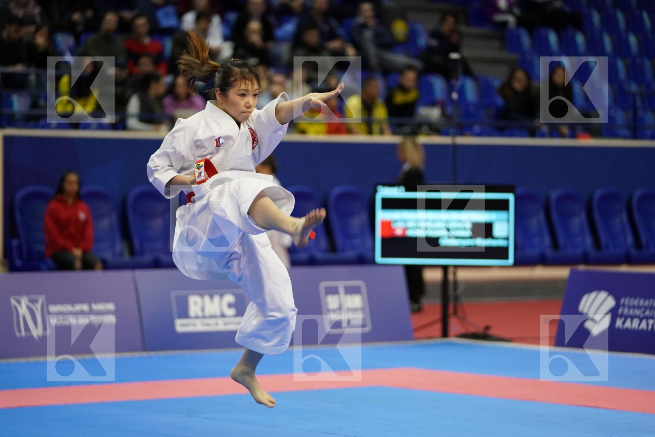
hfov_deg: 15.1
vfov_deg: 10.1
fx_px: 2474
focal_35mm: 136
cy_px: 218
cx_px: 328
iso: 2000
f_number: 2.8
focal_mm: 136
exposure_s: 1/500
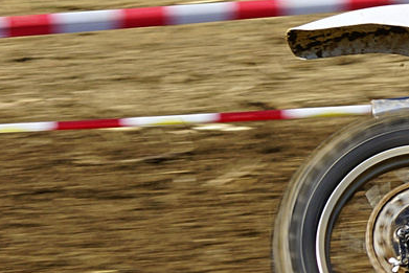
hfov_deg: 3.3
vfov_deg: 2.2
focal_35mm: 621
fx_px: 7057
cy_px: 52
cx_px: 753
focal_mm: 100
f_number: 10
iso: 100
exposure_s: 1/250
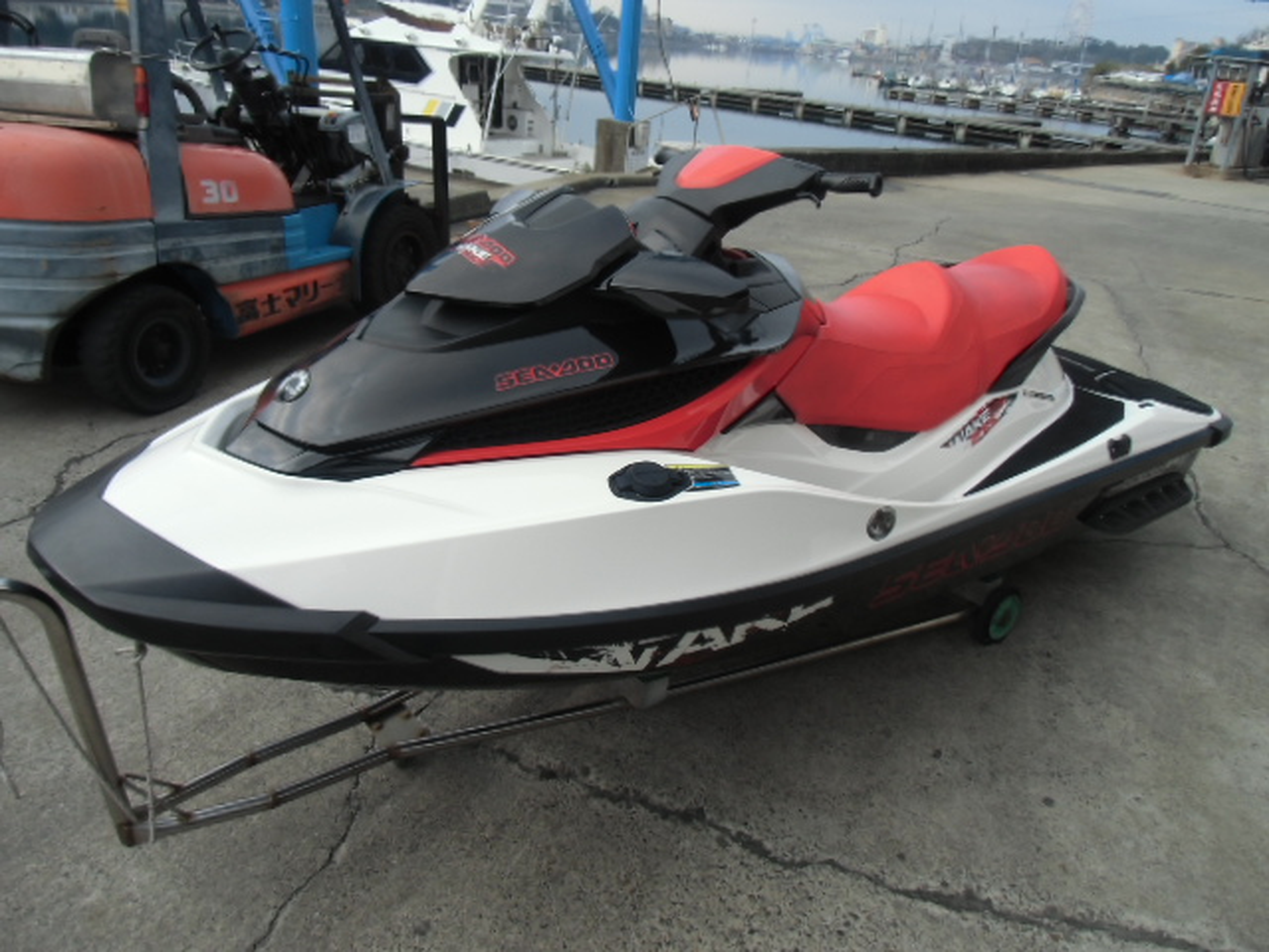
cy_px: 476
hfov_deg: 71.6
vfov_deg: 56.8
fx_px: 880
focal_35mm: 24
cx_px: 634
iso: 64
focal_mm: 4.24
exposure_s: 1/320
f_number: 3
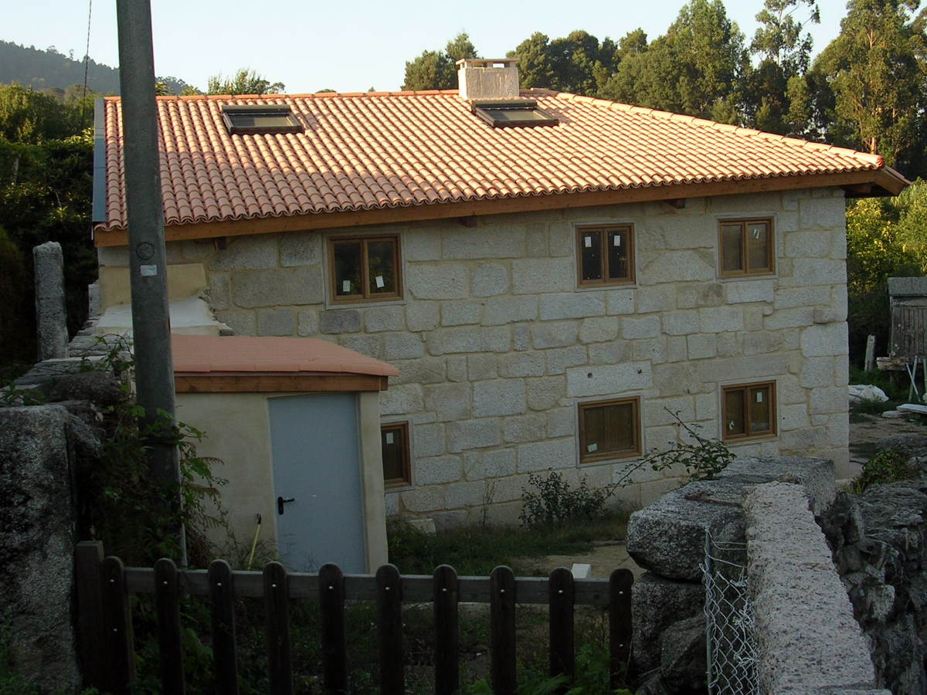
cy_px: 348
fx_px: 1312
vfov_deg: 29.7
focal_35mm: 49
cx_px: 464
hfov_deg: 38.9
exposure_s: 1/290
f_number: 3.1
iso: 50
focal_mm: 7.5
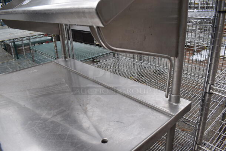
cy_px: 76
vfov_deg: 48.0
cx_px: 113
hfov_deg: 67.3
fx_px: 170
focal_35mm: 27
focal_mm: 18
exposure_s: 1/250
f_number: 6.3
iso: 200
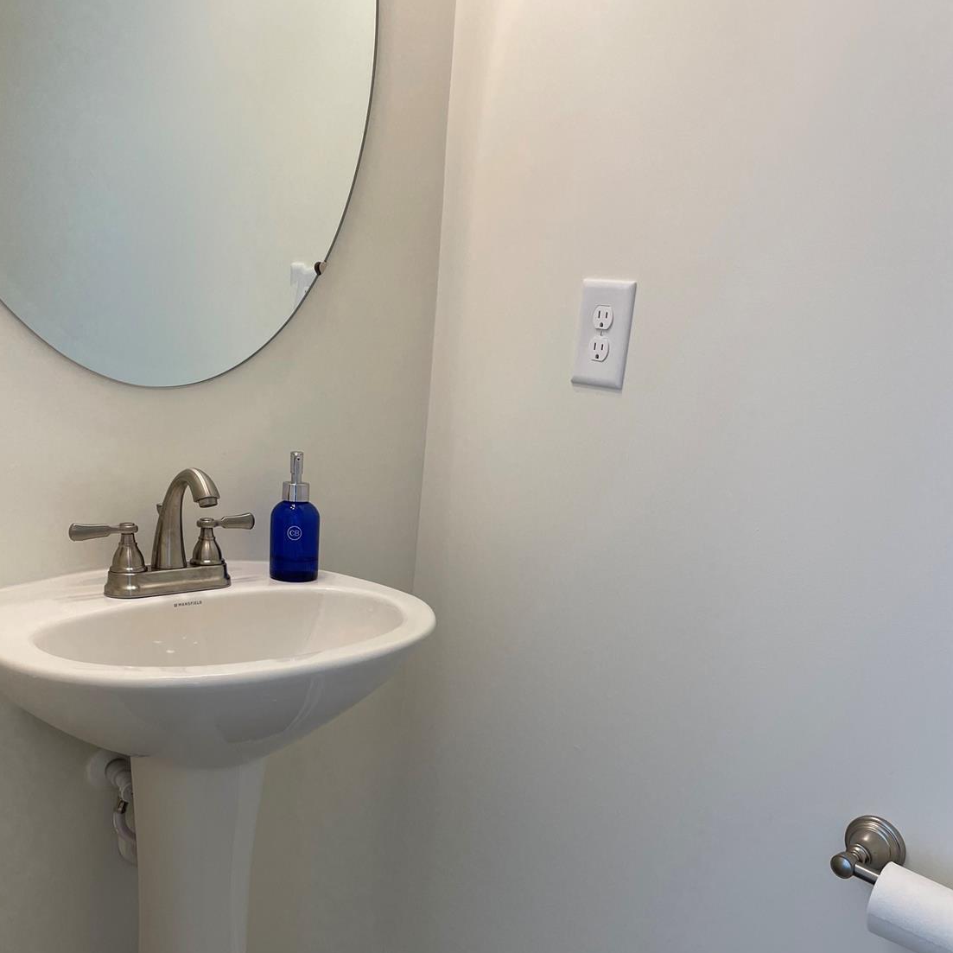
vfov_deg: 50.6
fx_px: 997
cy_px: 592
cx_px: 463
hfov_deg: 51.1
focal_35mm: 32
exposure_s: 1/120
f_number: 1.6
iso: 50
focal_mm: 4.2
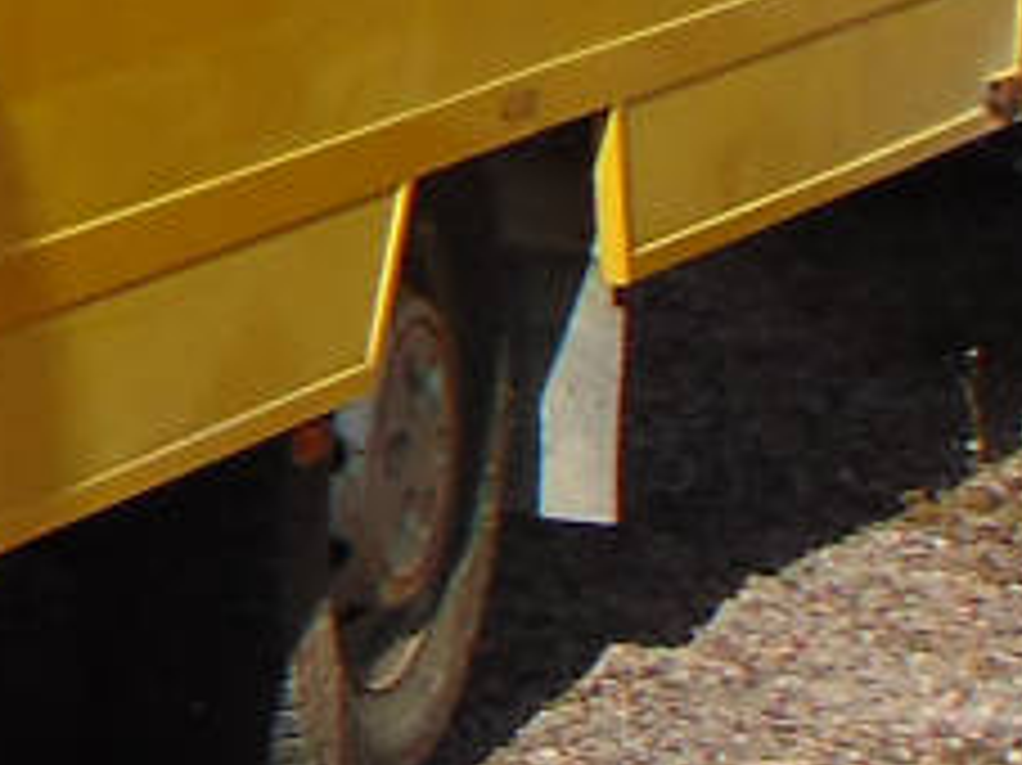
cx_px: -1868
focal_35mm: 353
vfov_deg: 4.2
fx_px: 10416
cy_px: -594
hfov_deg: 5.3
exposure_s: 1/640
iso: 80
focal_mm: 9
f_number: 3.5
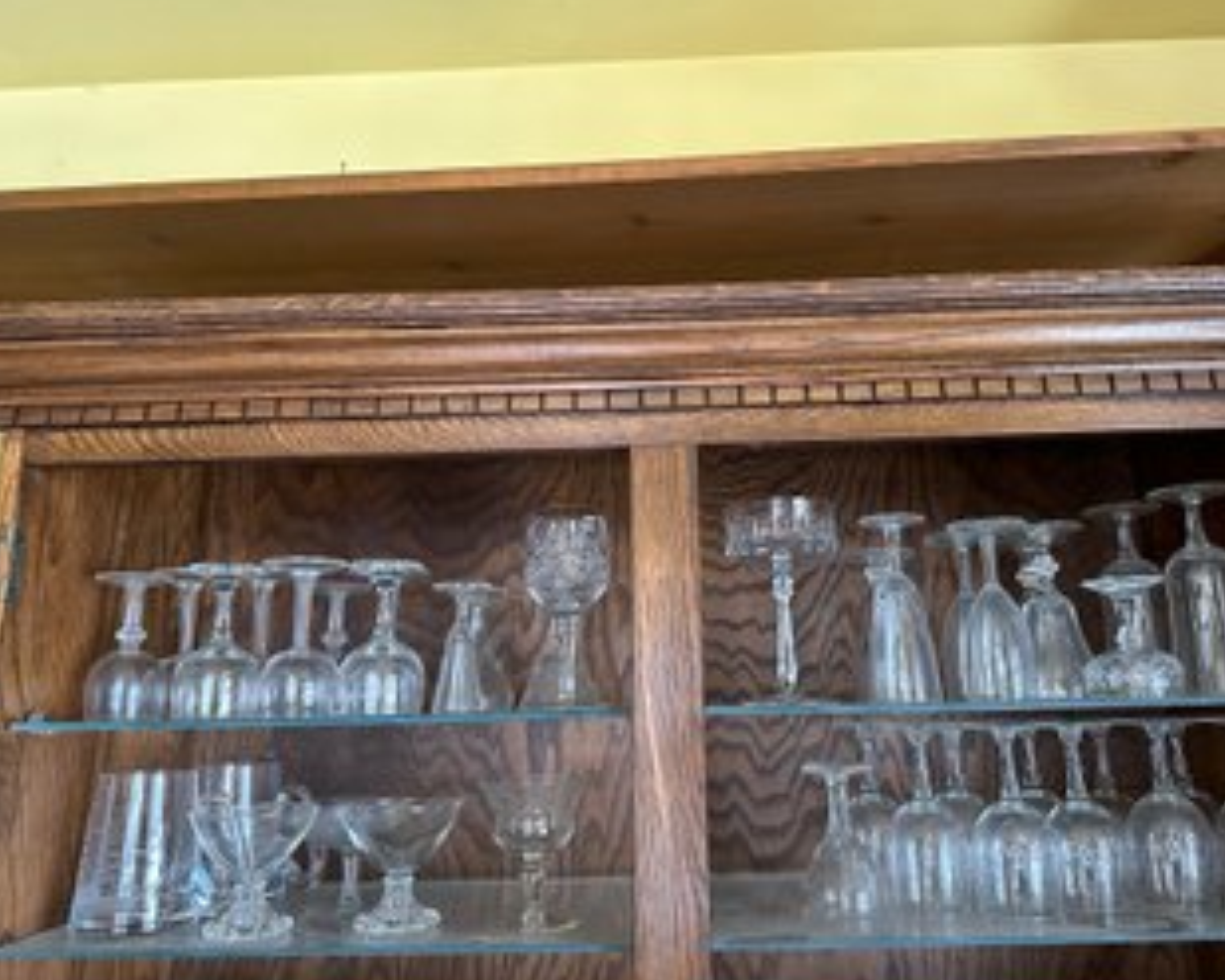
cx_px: 668
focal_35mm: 26
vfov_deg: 54.9
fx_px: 942
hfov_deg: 65.9
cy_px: 486
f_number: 1.78
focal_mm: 6.86
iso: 250
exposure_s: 1/60
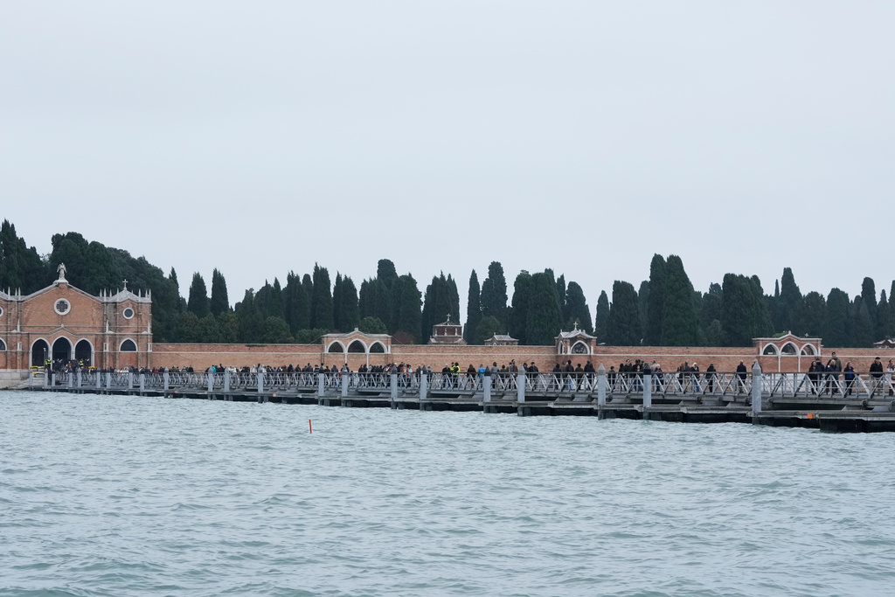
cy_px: 298
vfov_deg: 13.0
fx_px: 2611
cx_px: 448
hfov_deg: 19.5
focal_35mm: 105
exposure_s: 1/1600
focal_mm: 70
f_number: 7.1
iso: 800
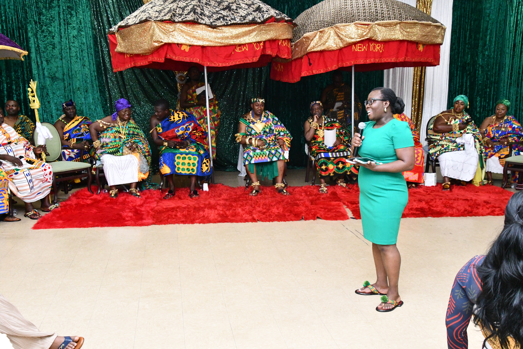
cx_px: 262
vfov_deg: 34.2
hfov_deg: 49.6
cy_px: 174
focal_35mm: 39
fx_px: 567
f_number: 13
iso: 8000
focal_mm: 26
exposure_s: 1/200
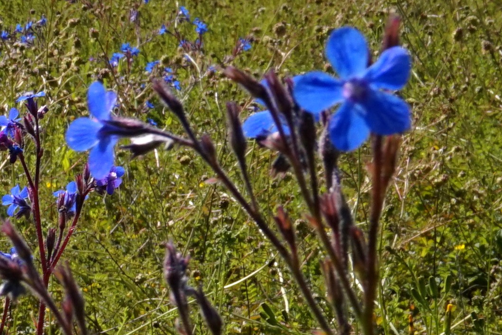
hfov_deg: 9.1
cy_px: 400
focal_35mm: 209
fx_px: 2907
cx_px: -588
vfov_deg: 6.5
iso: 100
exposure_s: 1/125
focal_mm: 27
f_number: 13
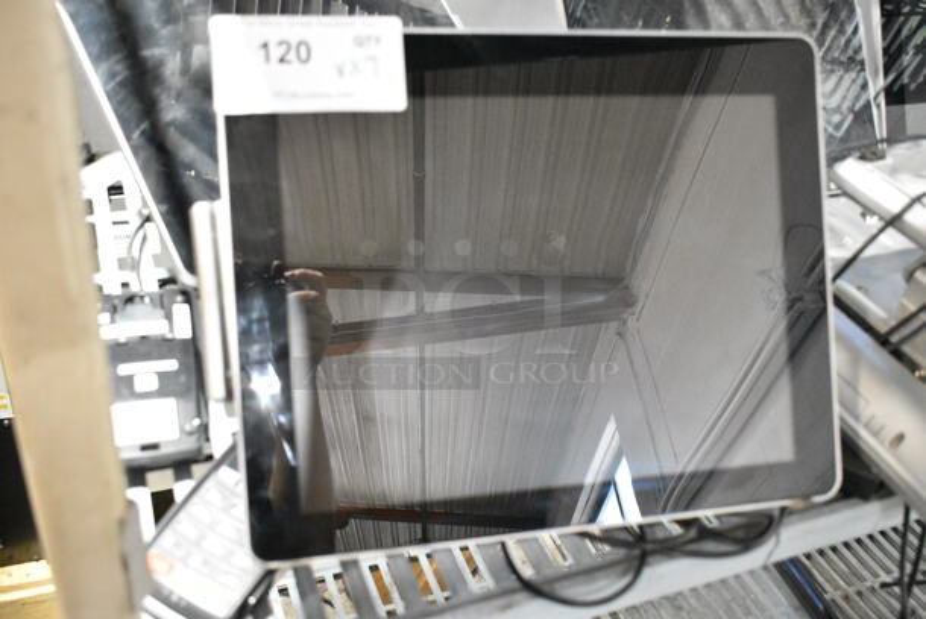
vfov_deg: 40.1
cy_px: 310
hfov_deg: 57.2
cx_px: 463
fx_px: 850
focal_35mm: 33
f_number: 5
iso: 6400
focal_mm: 22
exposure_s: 1/100
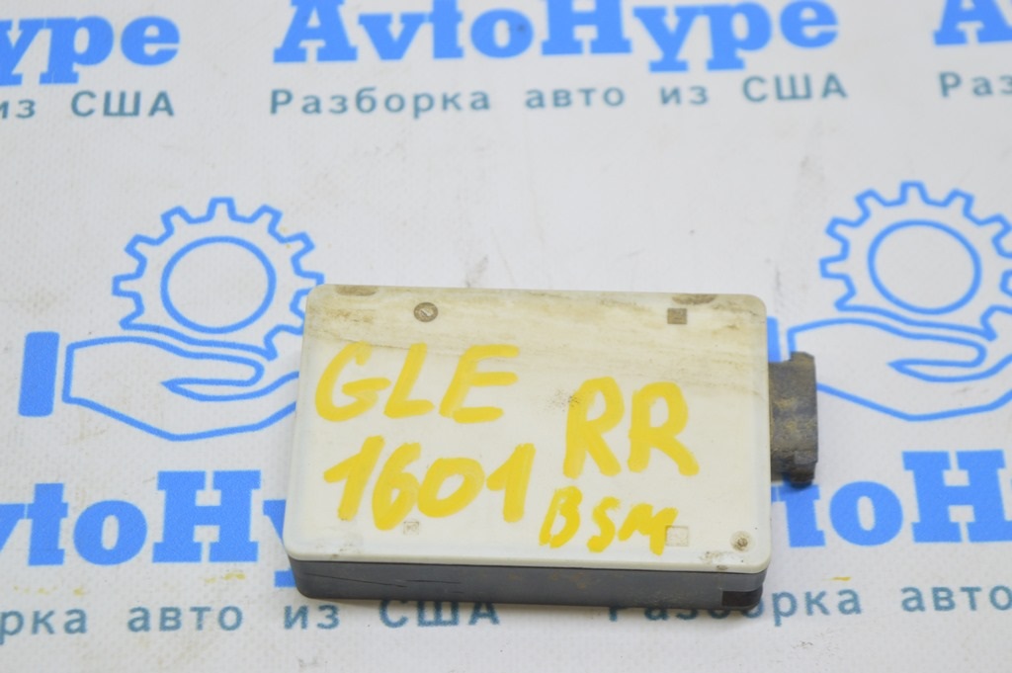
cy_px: 336
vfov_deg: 16.5
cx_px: 506
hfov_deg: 24.6
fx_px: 2317
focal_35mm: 82
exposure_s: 1/20
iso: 400
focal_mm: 55
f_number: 5.6
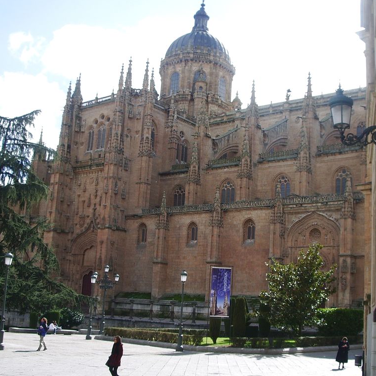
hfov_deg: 34.7
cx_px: 206
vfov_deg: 34.7
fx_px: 602
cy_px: 188
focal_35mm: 49
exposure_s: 1/200
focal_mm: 6.8
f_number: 4.6
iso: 50
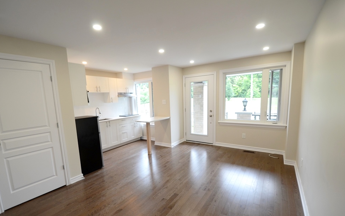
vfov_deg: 71.0
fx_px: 150
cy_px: 120
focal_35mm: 16
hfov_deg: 97.8
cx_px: 167
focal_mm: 10
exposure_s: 1/30
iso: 400
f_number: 5
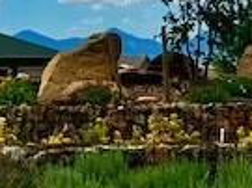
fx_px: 1651
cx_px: 267
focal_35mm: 227
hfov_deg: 8.7
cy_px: 233
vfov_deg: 6.5
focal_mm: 6.76
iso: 64
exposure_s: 1/3257
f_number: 1.78
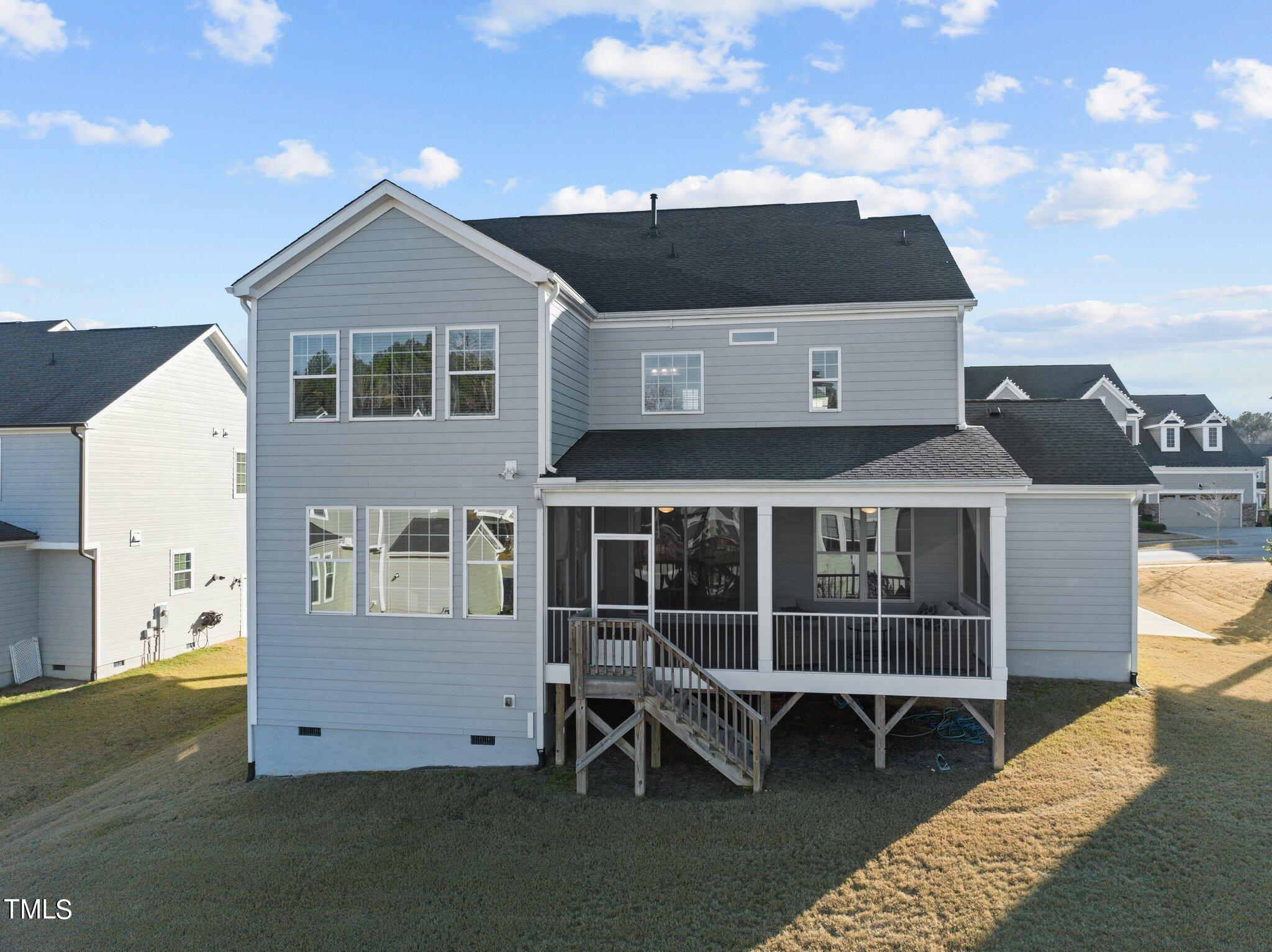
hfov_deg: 71.6
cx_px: 636
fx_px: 881
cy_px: 476
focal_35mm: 24
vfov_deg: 56.8
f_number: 2.8
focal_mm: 12.29
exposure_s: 1/640
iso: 340
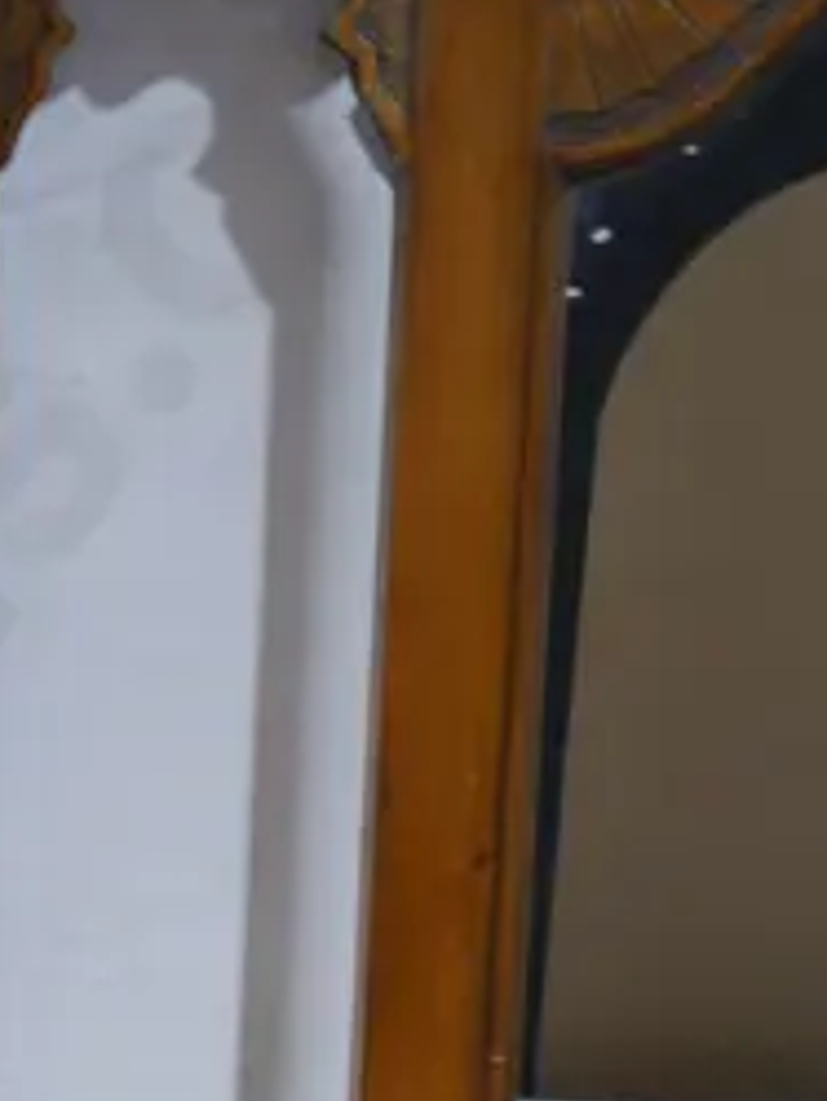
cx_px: -648
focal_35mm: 148
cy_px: 1340
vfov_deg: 13.0
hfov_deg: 9.6
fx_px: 4710
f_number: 4
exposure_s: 1/60
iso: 800
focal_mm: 18
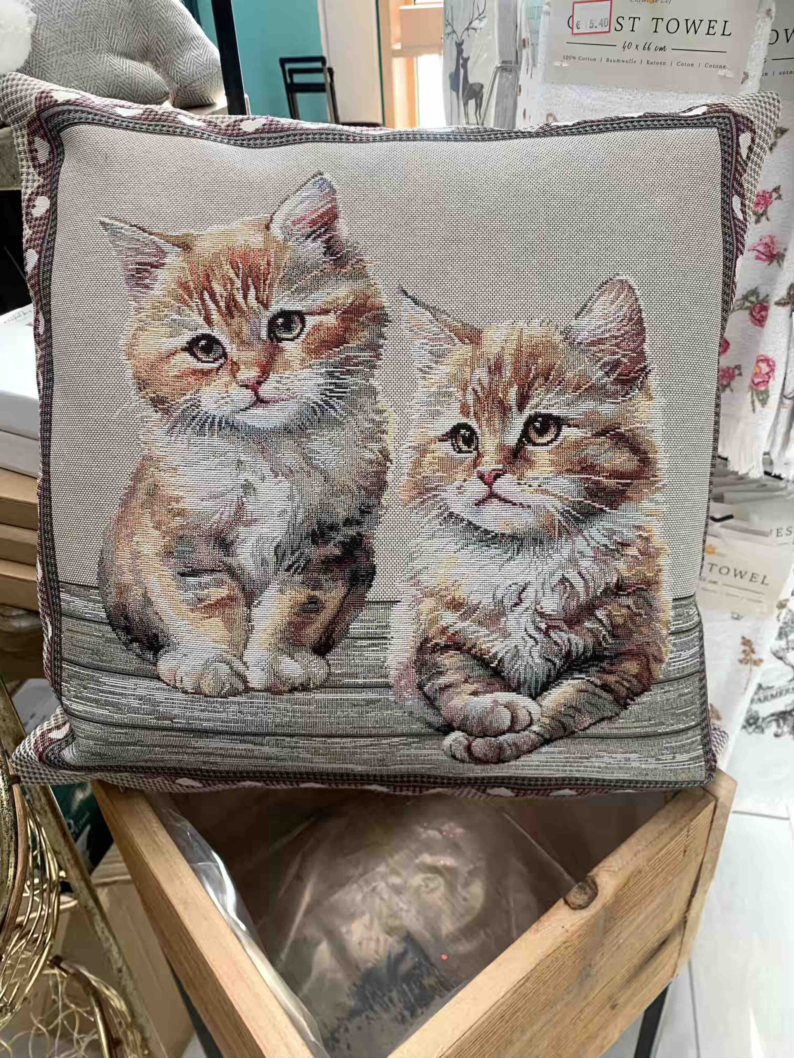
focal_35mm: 26
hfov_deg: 53.1
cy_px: 529
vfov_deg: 67.3
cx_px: 397
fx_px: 795
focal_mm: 4.25
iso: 64
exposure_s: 1/121
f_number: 1.8
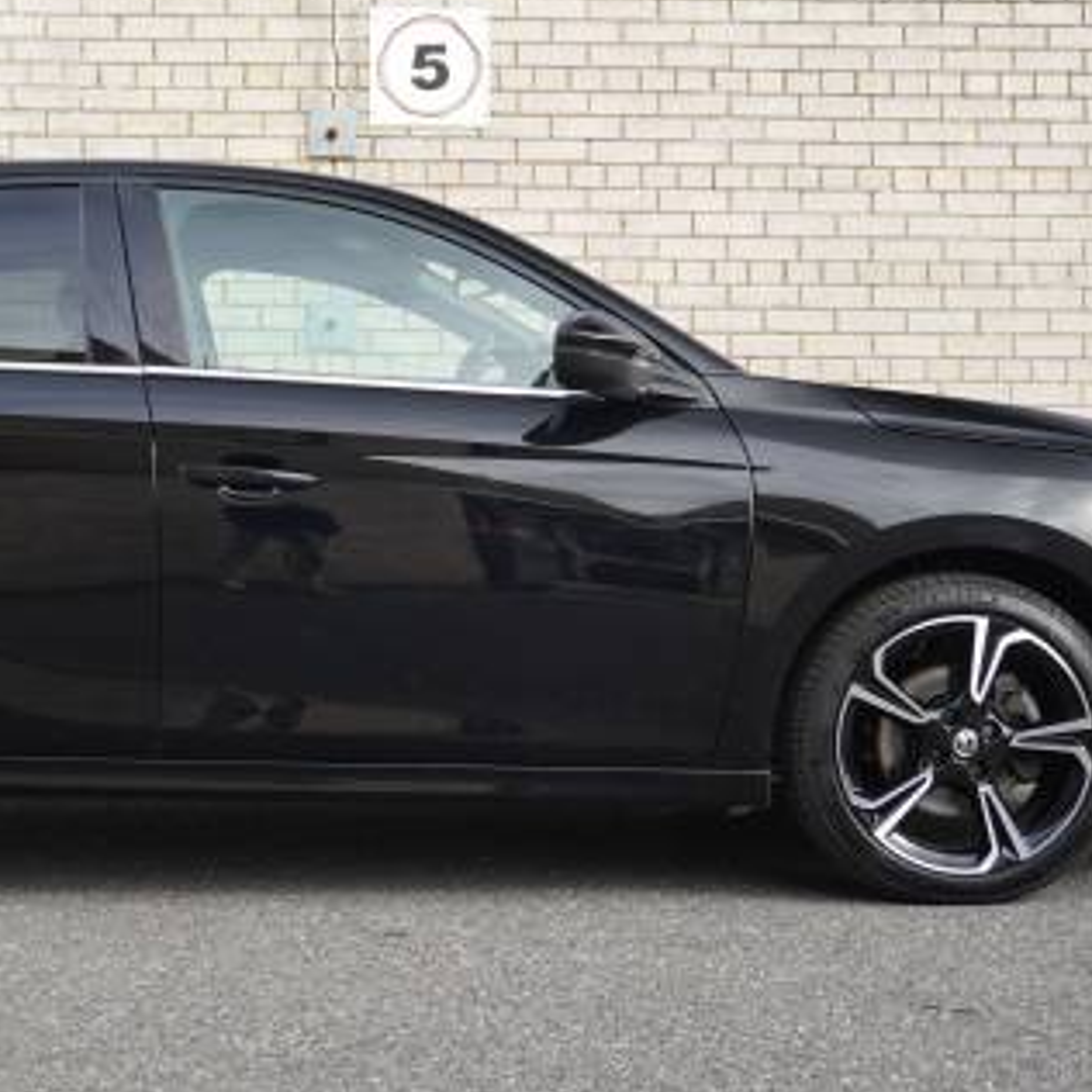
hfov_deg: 27.4
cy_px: 460
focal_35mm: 62
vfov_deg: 27.7
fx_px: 2213
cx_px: 301
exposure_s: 1/80
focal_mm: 24
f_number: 5
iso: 100
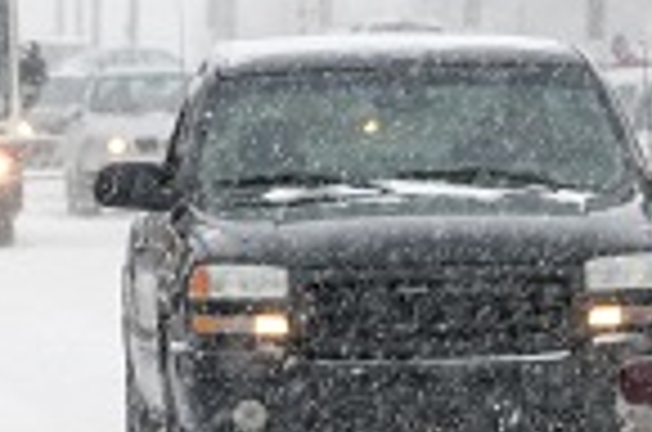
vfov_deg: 1.4
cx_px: 1106
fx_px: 17457
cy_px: 99
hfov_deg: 2.1
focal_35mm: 966
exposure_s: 1/160
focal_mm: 200
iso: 200
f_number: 10
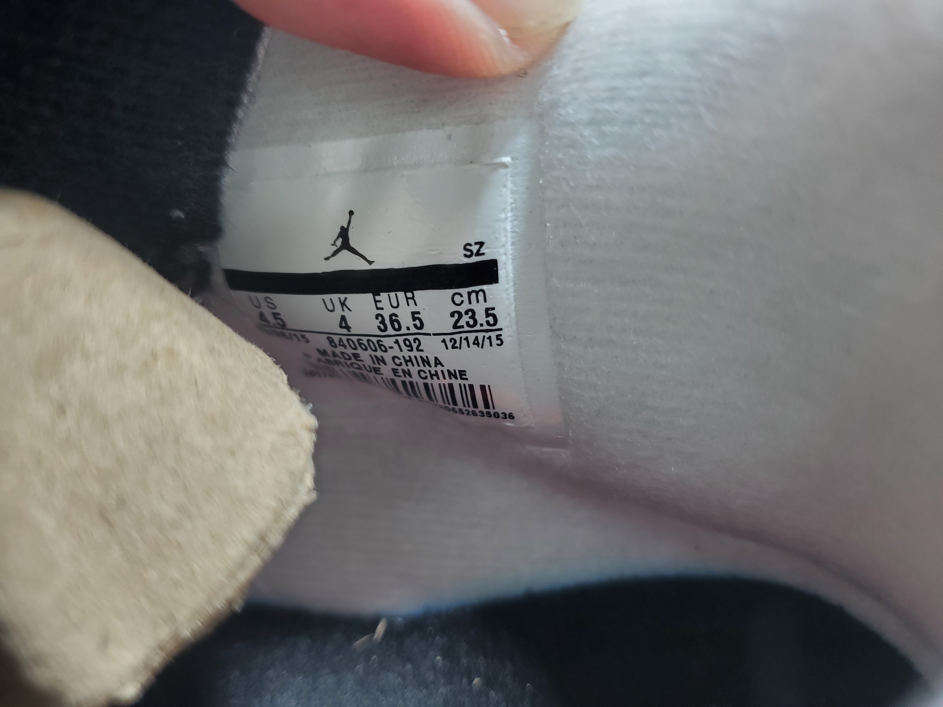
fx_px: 708
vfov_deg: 53.1
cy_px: 354
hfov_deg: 67.3
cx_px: 472
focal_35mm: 26
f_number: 1.5
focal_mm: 4.3
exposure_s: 1/100
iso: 64
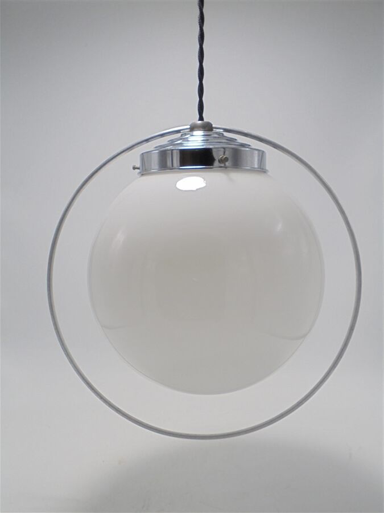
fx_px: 562
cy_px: 256
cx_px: 192
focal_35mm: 38
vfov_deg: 49.0
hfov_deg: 37.7
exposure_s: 1/60
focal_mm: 6.9
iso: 100
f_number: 4.2
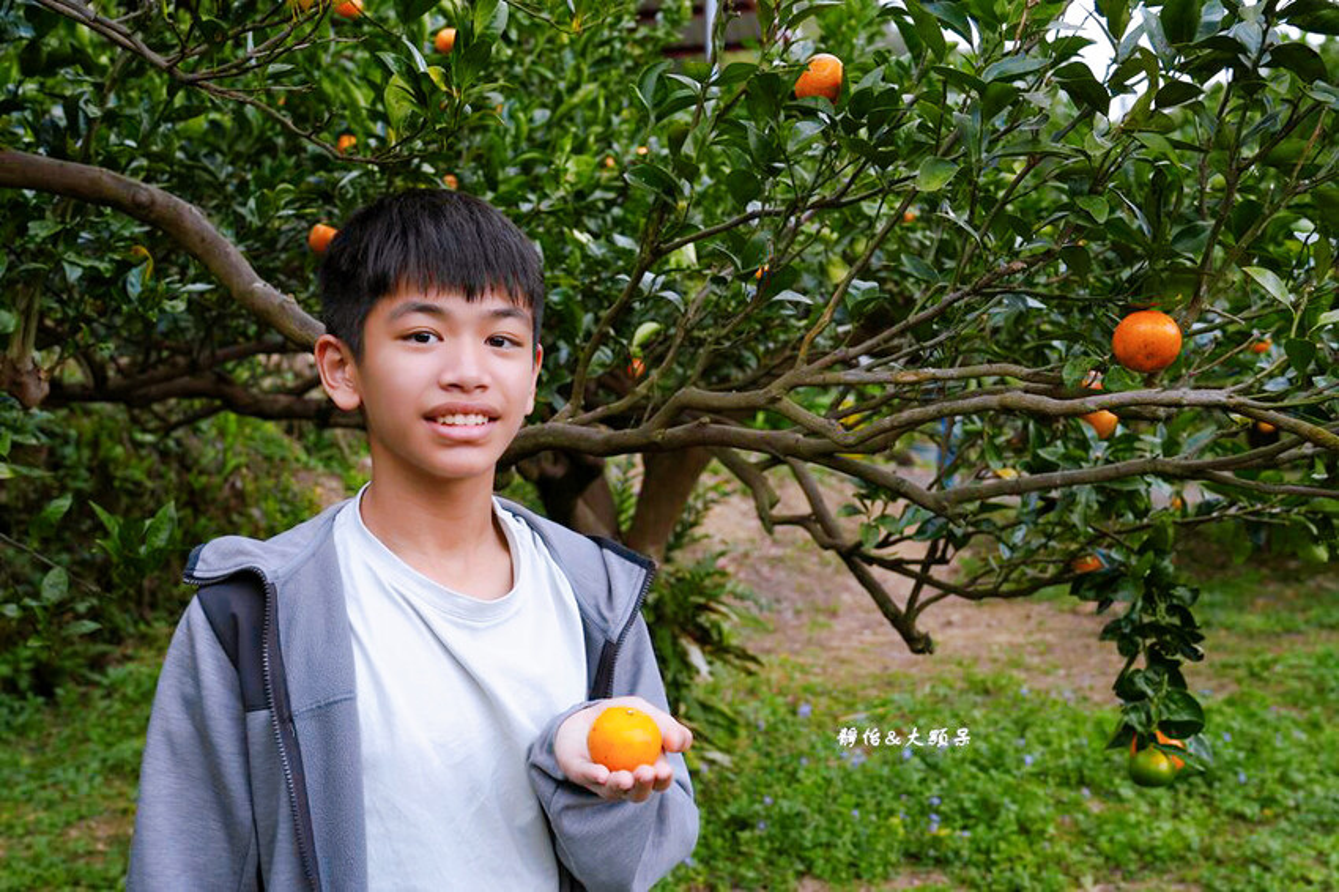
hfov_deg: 50.7
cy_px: 446
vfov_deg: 35.0
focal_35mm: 38
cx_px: 670
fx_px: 1413
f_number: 5.6
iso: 320
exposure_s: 1/80
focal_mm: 38
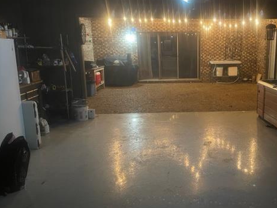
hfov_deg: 50.2
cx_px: 189
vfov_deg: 39.7
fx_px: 288
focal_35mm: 36
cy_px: 109
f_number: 1.6
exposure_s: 1/30
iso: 640
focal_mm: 5.1
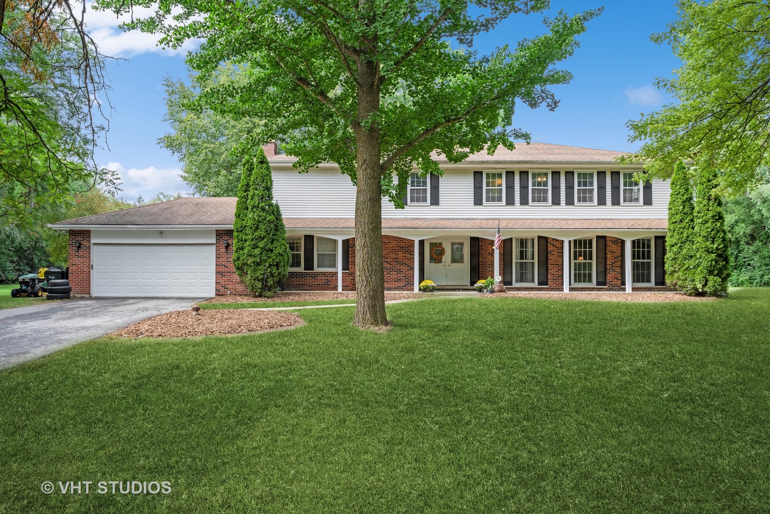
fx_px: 642
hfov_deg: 61.9
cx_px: 385
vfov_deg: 43.6
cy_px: 257
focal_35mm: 30
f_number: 8
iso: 400
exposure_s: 1/200
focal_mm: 30
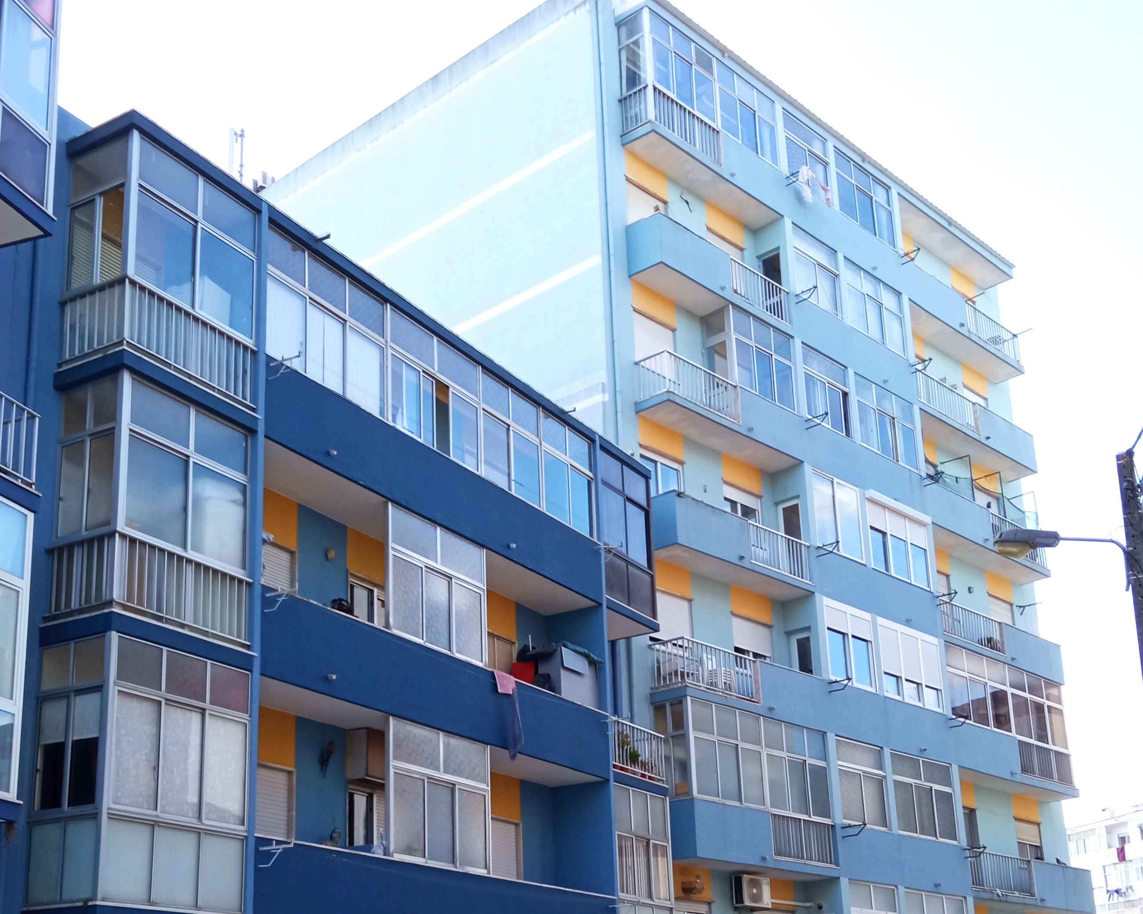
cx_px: 477
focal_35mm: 42
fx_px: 1421
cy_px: 644
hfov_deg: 43.7
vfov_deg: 35.2
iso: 113
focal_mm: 3.79
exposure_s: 1/243
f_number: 2.2
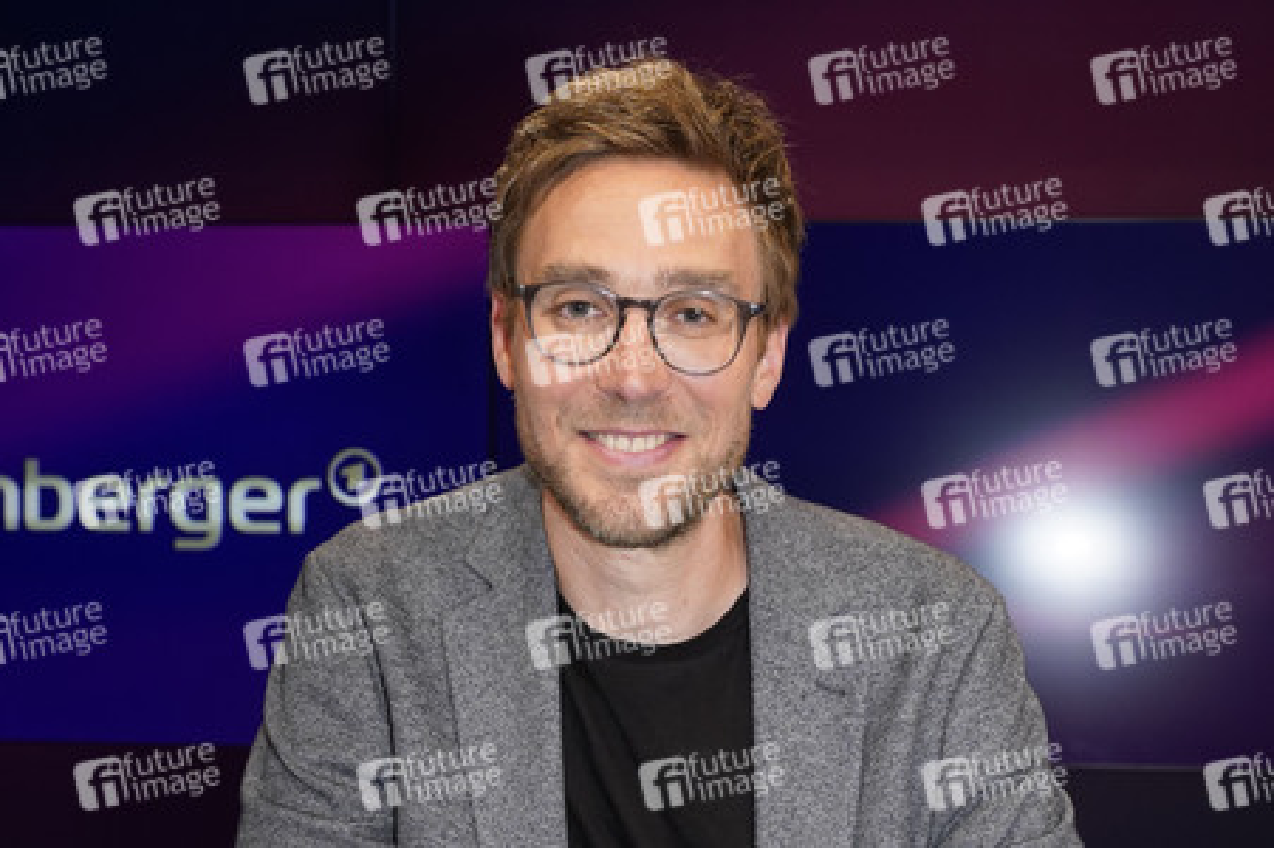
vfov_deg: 34.2
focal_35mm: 39
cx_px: 637
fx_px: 1379
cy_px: 424
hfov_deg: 49.6
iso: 2000
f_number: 5.6
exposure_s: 1/160
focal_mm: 39
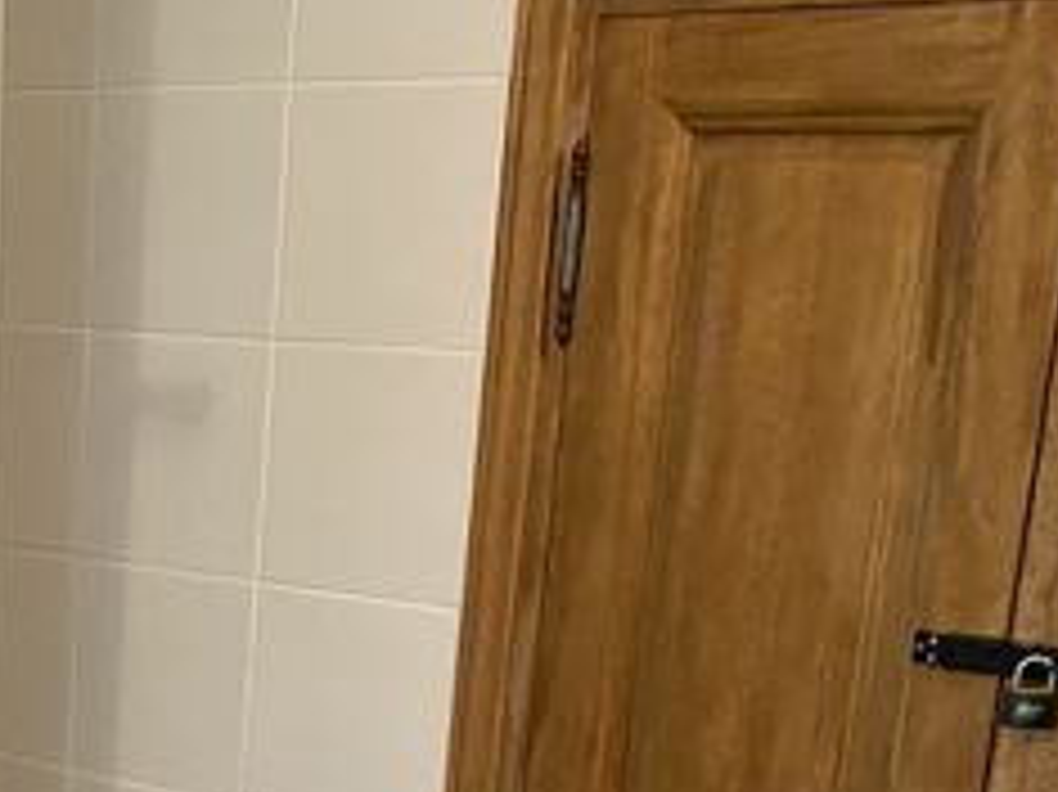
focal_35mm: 78
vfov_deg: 18.0
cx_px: -191
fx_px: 2383
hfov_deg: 23.1
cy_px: 932
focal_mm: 4.25
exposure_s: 1/50
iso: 400
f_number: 1.8
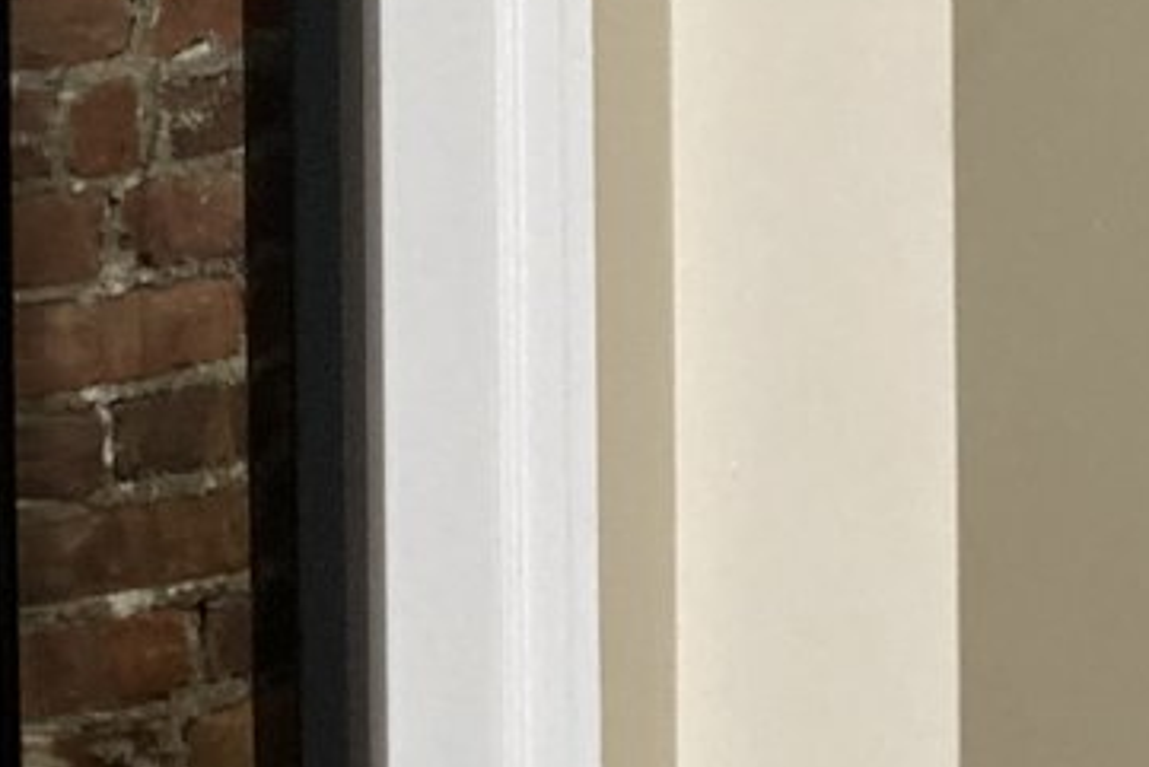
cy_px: -455
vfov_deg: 10.2
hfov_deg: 15.9
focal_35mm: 129
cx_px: 401
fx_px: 4119
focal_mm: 3.99
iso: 160
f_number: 1.8
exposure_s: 1/60
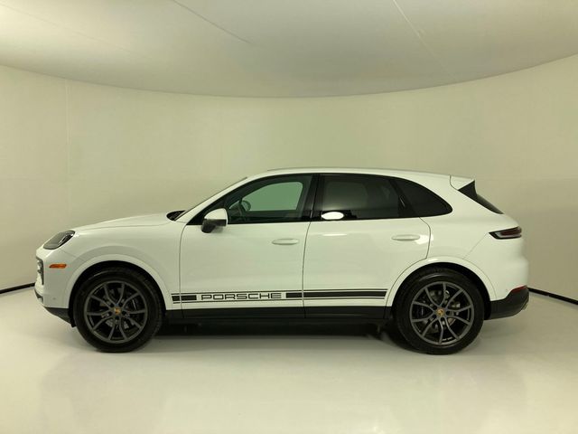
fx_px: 468
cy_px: 217
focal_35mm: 28
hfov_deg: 63.4
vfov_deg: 49.7
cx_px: 289
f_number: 1.8
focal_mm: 3.99
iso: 20
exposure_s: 1/398
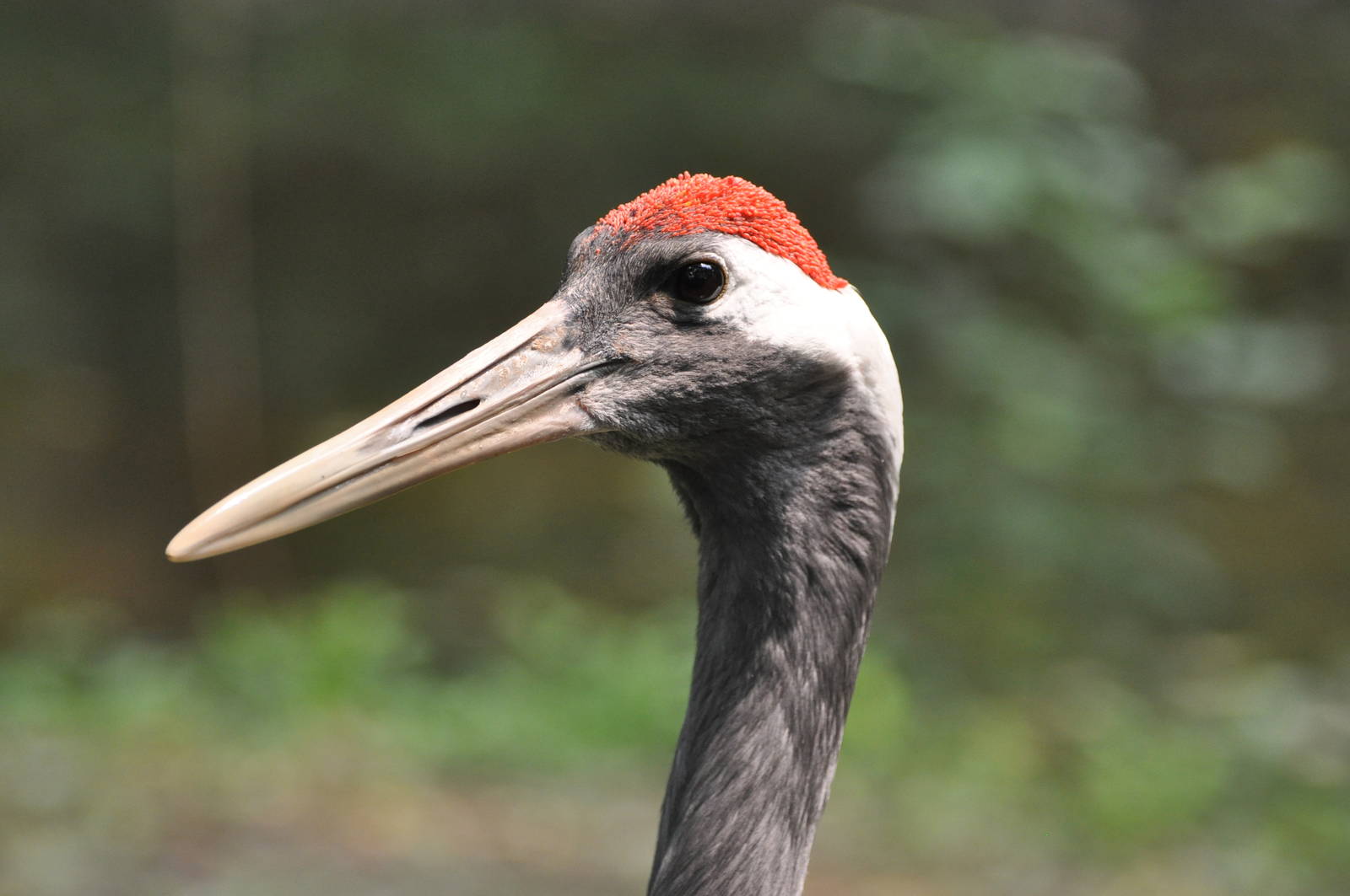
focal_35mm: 232
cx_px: 675
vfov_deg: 5.9
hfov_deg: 8.9
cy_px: 448
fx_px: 8709
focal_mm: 155
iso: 800
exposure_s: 1/640
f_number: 4.8
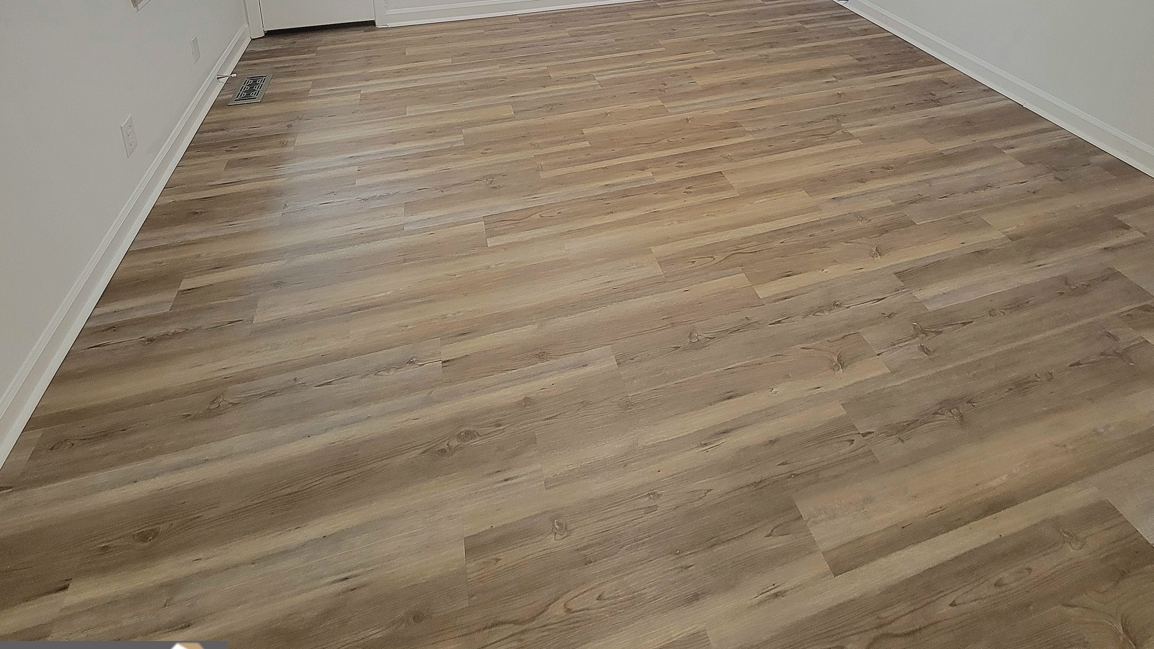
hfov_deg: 89.6
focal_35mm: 19
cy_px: -56
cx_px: 577
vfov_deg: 45.0
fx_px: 581
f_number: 2.2
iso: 160
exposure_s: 1/60.2
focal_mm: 2.2
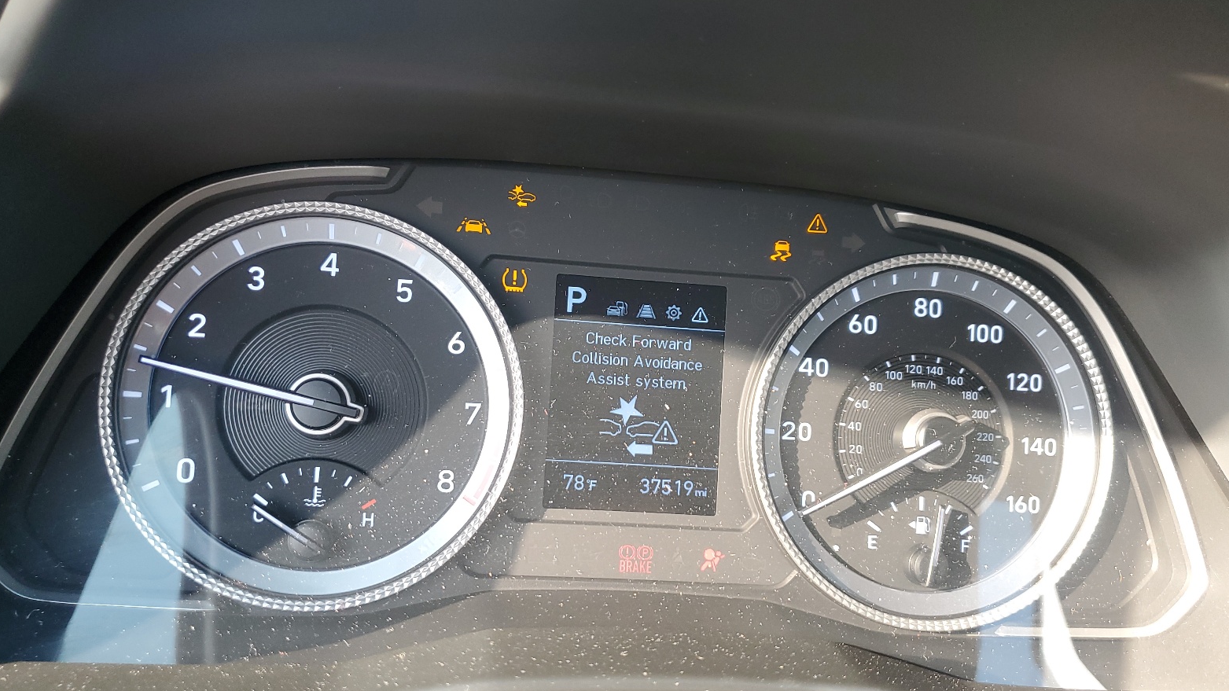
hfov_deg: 66.1
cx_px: 608
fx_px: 945
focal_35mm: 29
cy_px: 355
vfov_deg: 40.2
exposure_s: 1/120
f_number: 1.5
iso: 66
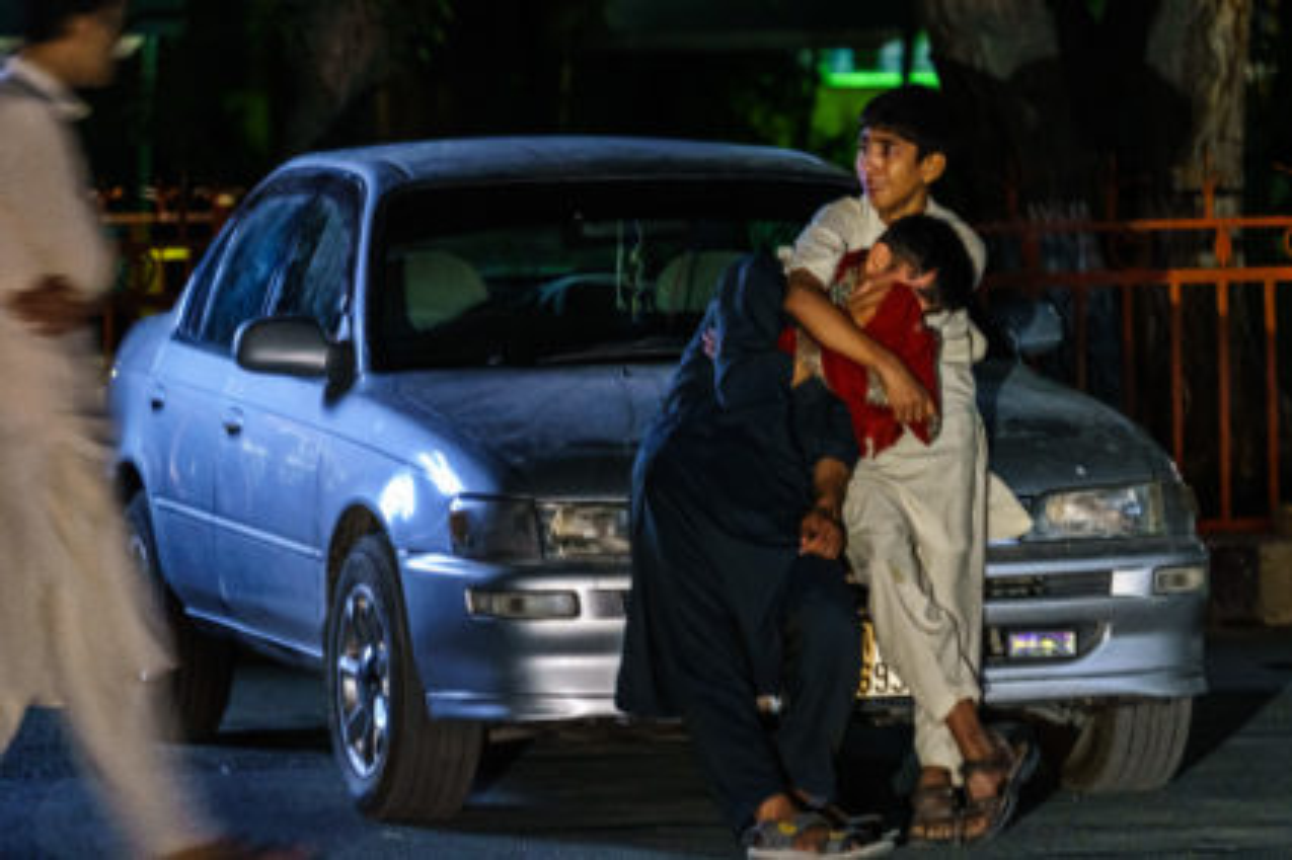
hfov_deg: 10.7
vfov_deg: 7.1
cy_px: 430
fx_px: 6888
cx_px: 646
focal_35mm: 192
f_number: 5.6
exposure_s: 1/15
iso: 6400
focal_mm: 192
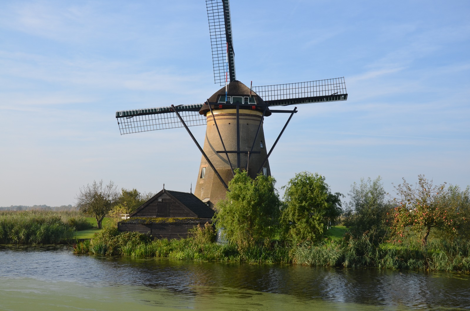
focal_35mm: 48
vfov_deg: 27.9
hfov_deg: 41.2
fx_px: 625
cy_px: 156
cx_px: 235
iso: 140
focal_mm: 32
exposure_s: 1/250
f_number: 8
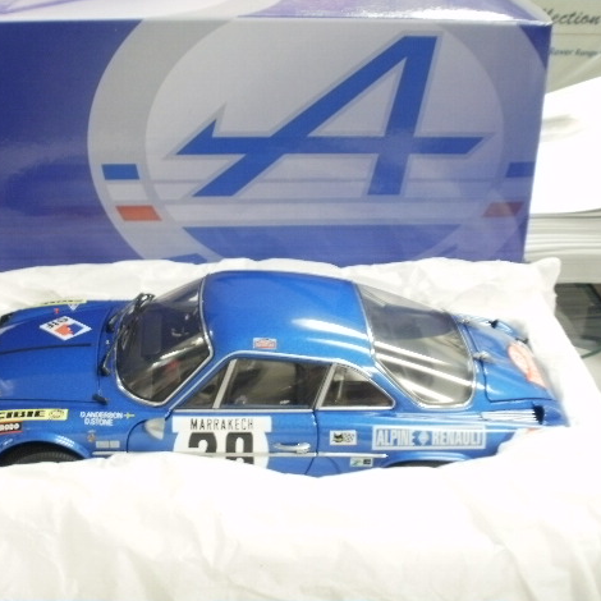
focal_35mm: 53
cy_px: 295
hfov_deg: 32.0
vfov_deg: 32.2
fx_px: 1041
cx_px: 207
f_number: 4
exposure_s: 1/6
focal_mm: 7.7
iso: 125
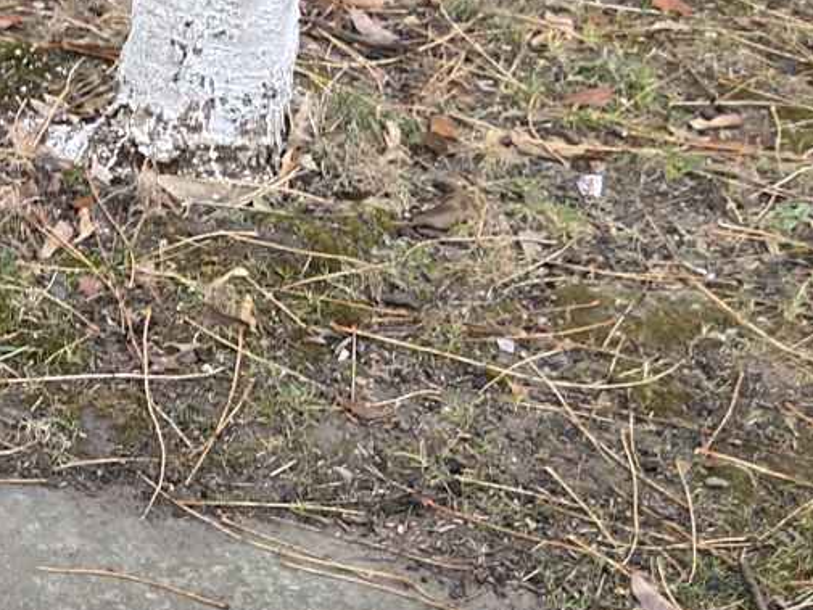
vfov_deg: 13.0
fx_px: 2678
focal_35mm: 114
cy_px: 402
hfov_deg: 15.7
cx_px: -467
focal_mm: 4.35
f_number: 1.79
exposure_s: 1/1104
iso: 50
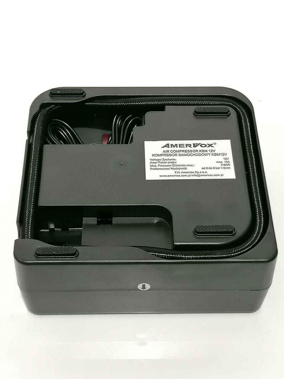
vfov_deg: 30.7
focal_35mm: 63
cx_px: 142
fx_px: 689
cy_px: 190
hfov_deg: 23.3
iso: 160
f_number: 1.8
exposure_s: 1/50
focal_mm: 4.75
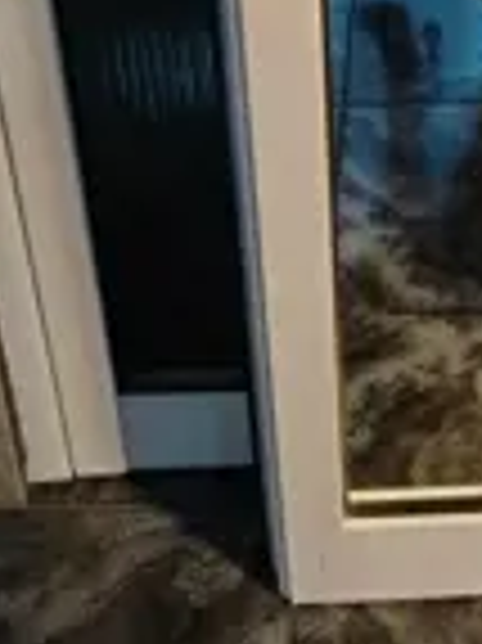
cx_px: 613
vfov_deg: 26.9
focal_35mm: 67
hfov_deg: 20.2
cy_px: -41
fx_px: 1246
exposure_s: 1/24
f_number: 1.75
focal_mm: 5.25
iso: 2160
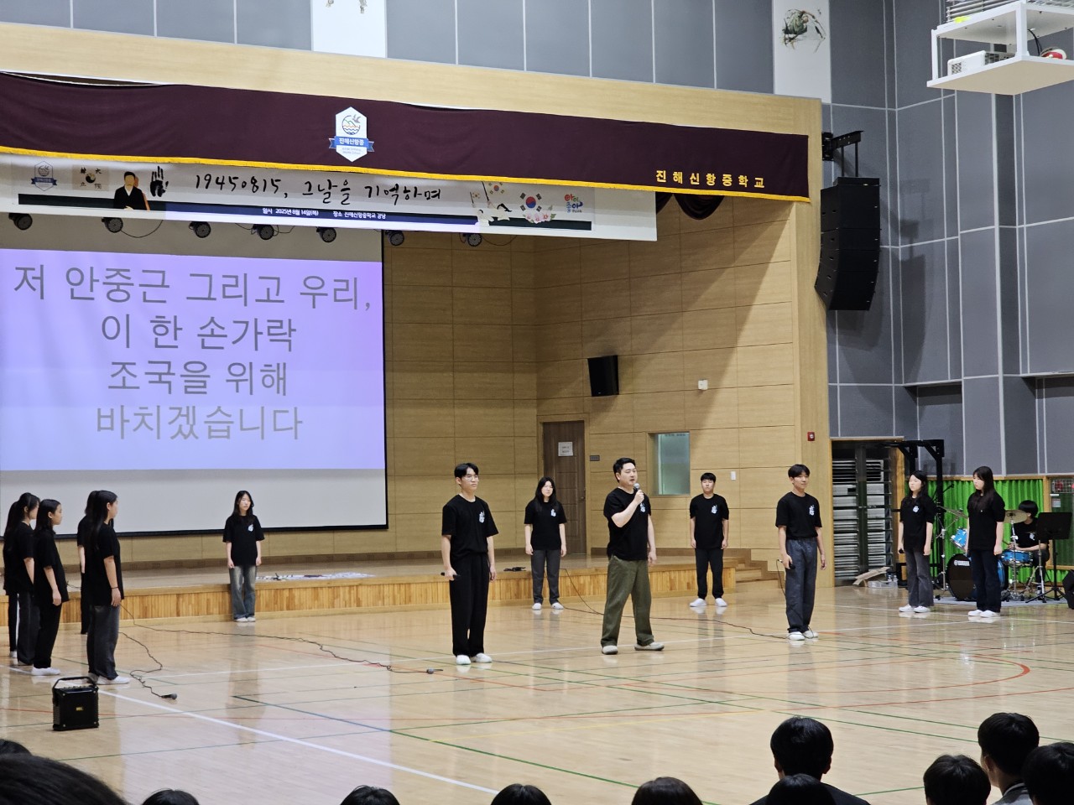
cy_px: 402
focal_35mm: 69
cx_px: 537
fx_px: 2141
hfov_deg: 28.2
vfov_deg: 21.3
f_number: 2.4
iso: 250
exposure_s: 1/30
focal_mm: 7.9
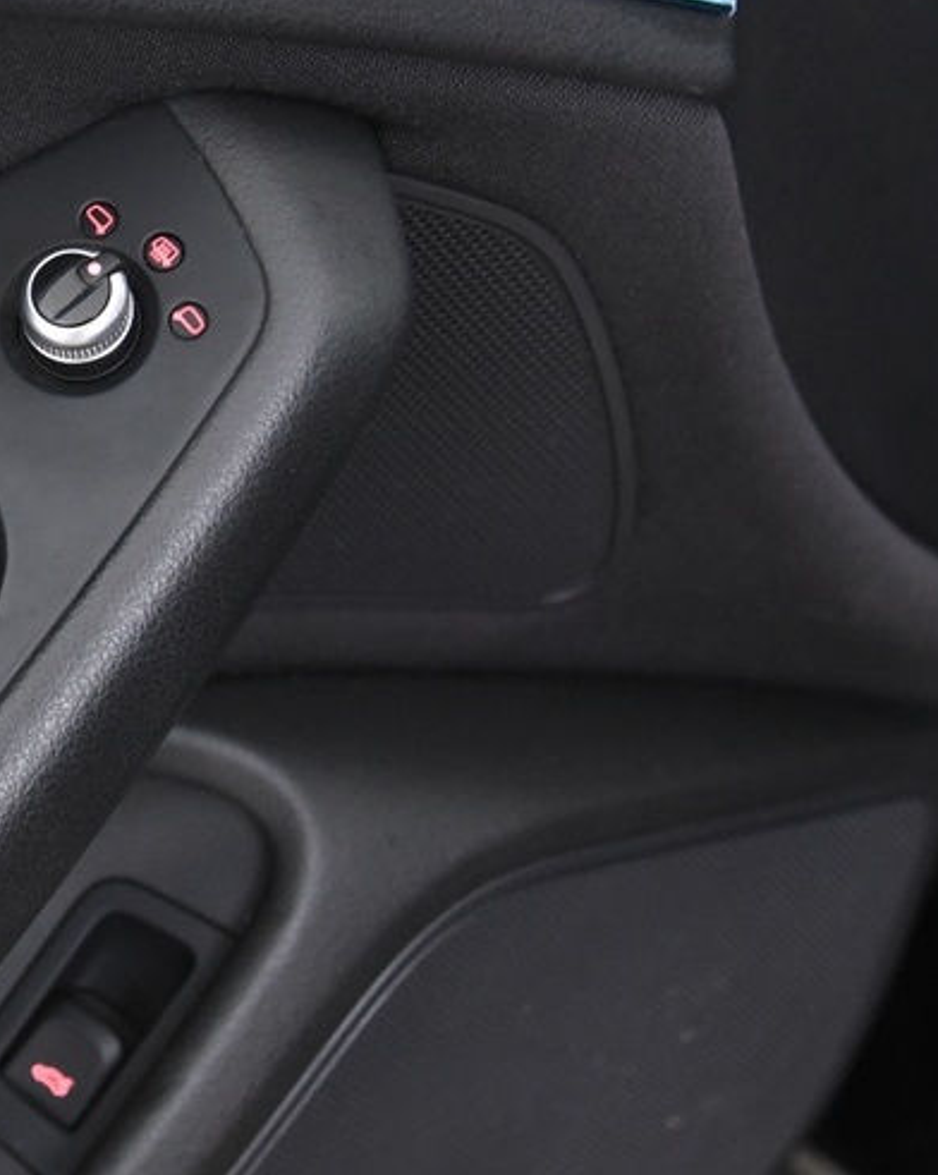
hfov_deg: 15.2
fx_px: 3335
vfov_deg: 19.9
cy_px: 345
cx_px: -333
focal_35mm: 96
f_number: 4
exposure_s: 1/25
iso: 4000
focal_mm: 31
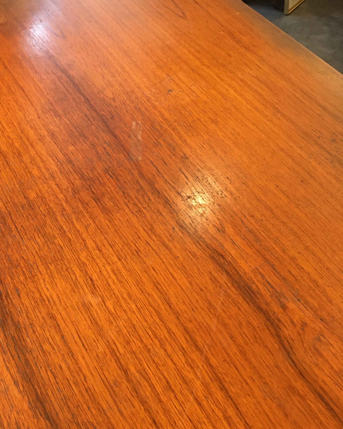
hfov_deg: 33.6
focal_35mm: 44
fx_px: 558
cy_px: 259
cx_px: 93
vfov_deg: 41.8
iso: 160
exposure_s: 1/33
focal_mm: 4.15
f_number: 2.2
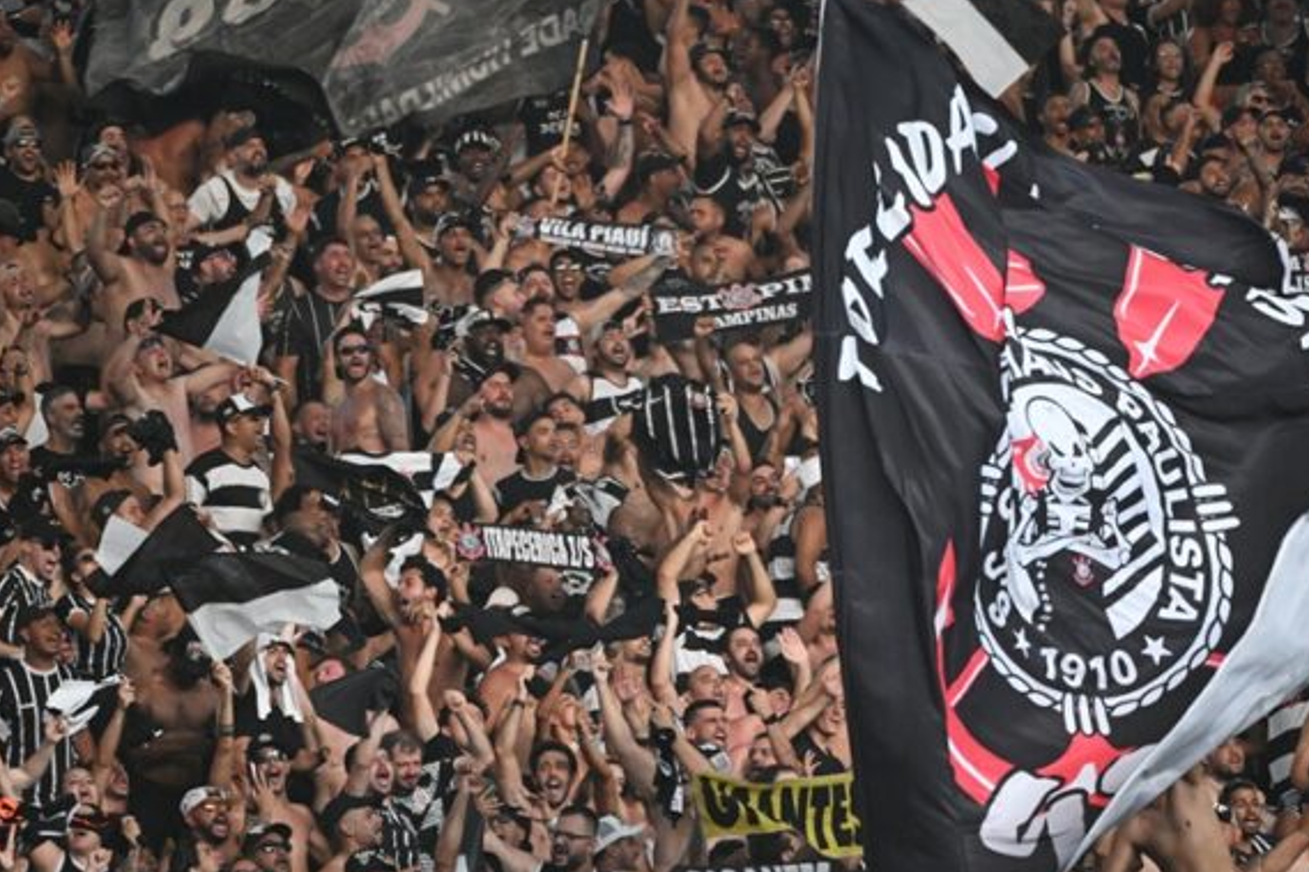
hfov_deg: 3.4
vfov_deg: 2.3
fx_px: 21991
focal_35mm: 605
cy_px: 374
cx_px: 637
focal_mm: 400
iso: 4000
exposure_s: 1/800
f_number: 4
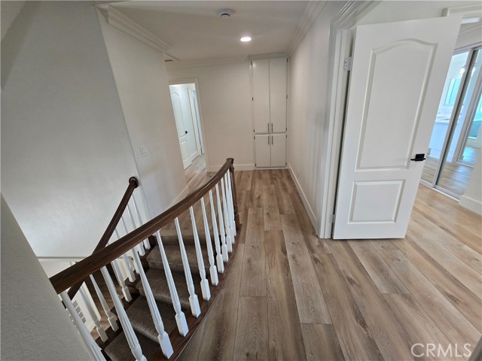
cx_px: 241
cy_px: 180
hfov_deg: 106.2
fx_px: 181
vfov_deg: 89.9
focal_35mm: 13
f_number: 2.2
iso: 125
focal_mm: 2.2
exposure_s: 1/60
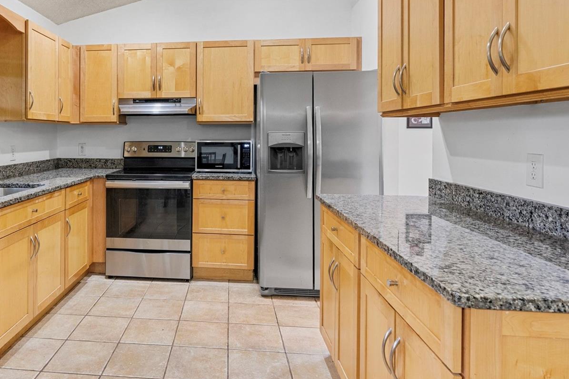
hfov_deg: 71.3
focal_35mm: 24
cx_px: 183
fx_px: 379
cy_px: 115
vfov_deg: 51.7
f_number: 8
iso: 500
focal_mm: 14
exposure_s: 1/1.67
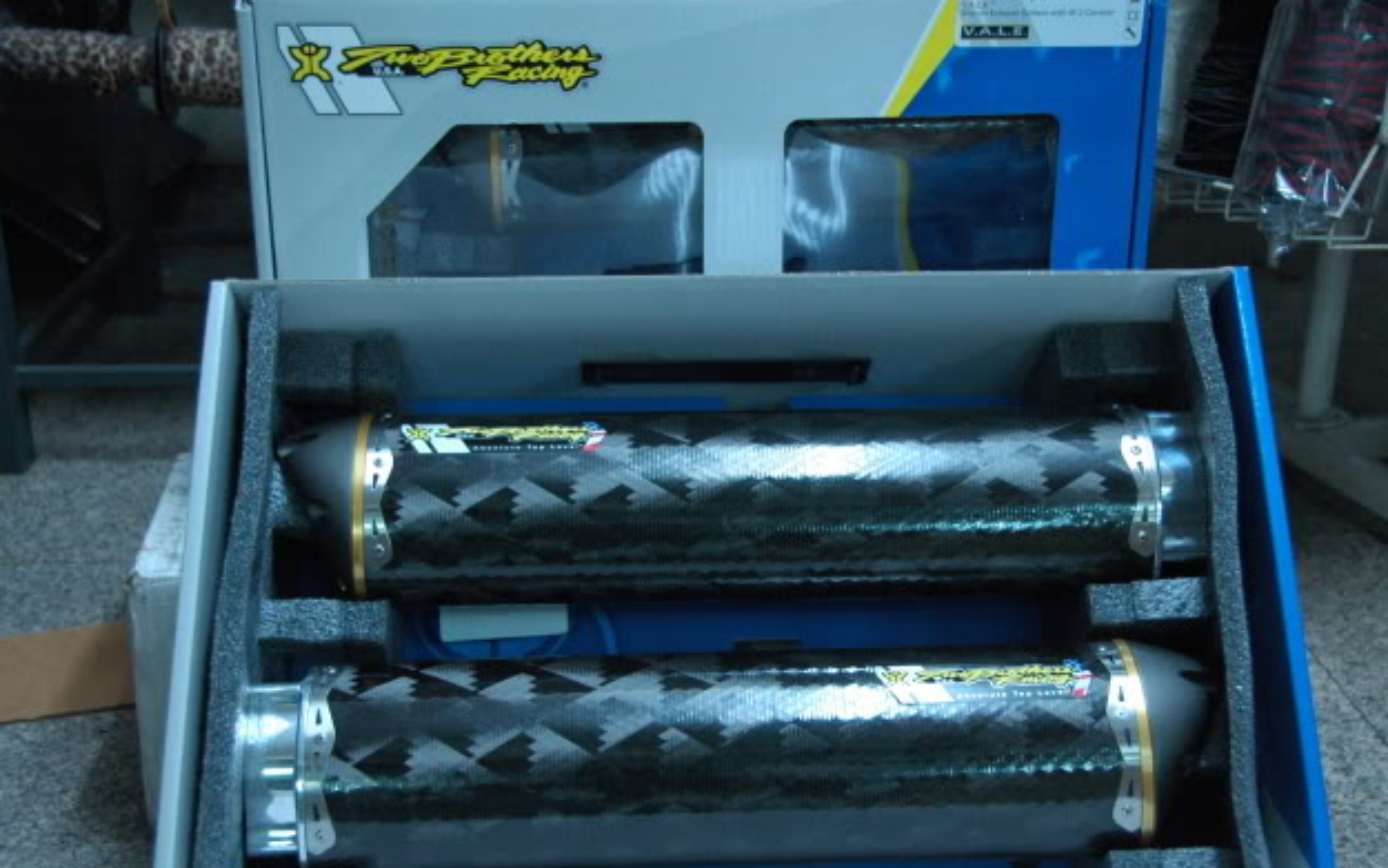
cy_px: 463
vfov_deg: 25.8
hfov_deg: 40.3
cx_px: 686
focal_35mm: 50
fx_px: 1892
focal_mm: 32
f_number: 4.2
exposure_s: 1/13
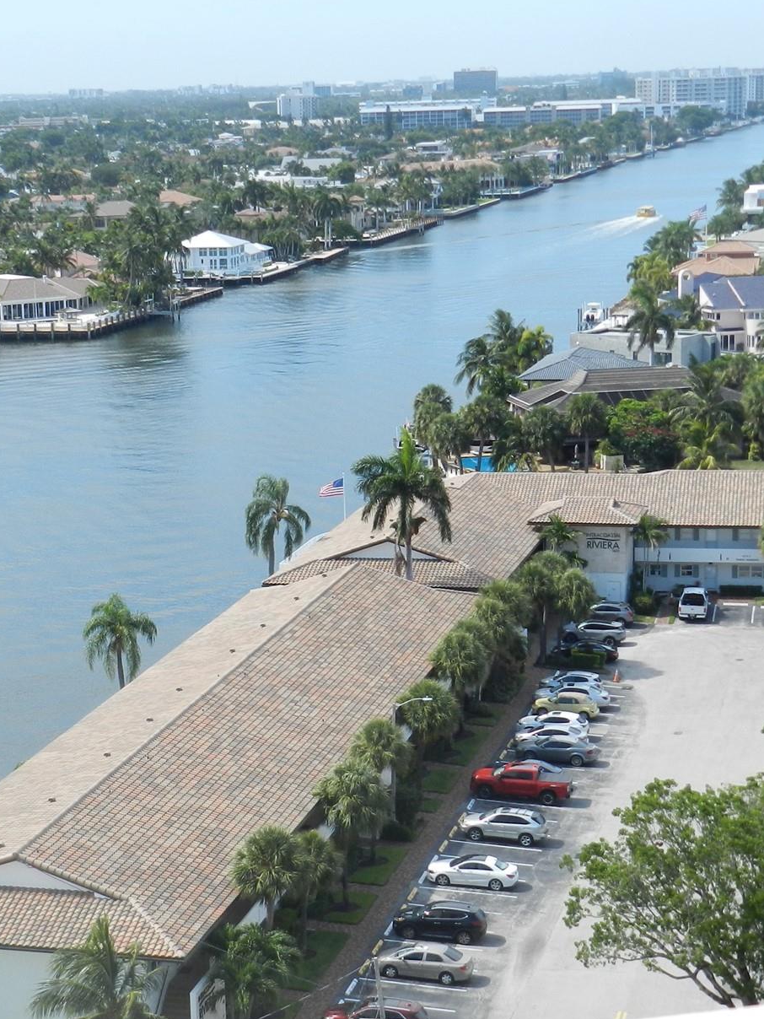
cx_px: 154
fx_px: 2295
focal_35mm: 78
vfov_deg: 25.0
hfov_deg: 18.7
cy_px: 558
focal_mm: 8.1
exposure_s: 1/640
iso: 160
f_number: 4.2
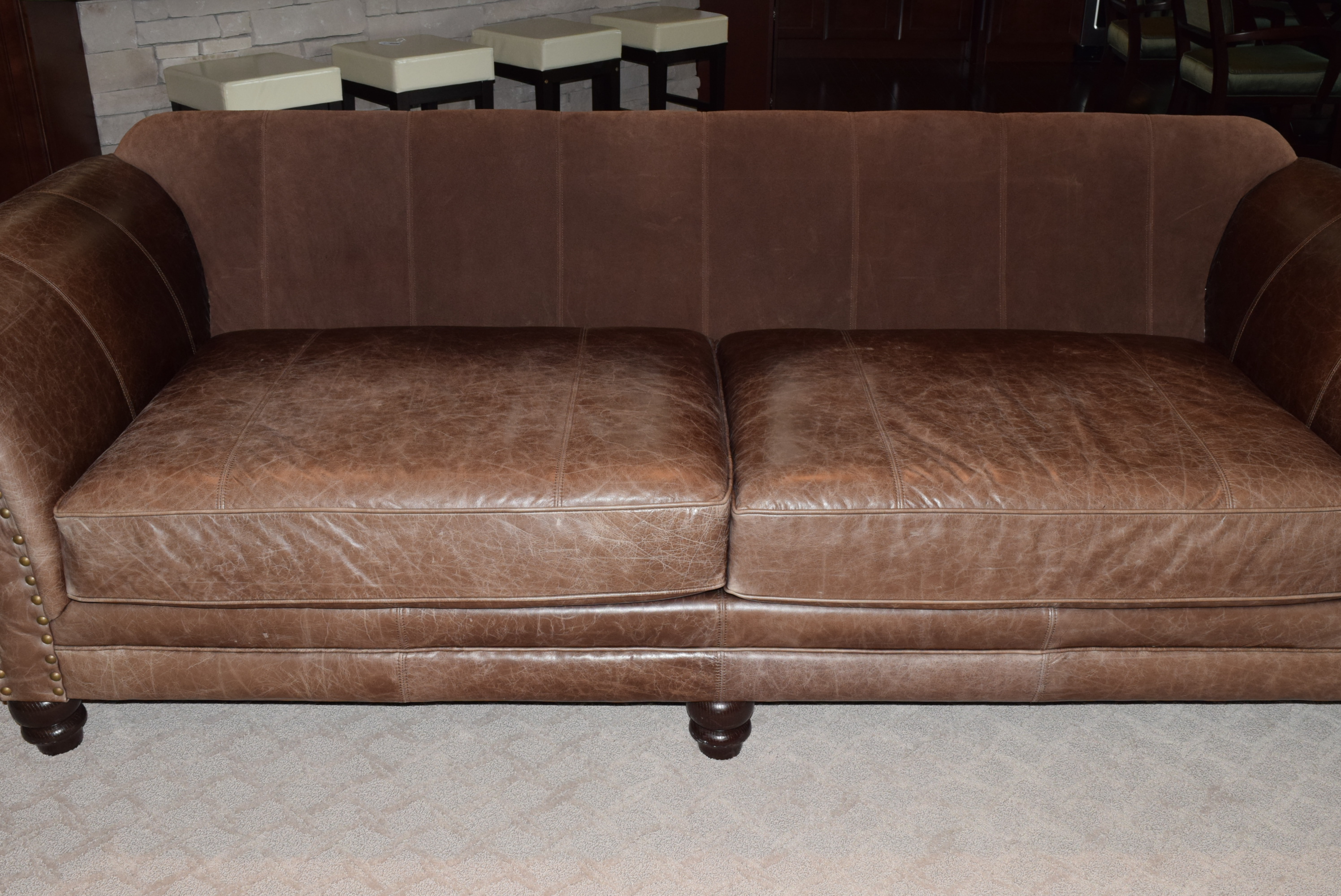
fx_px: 1342
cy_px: 448
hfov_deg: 53.1
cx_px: 670
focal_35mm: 36
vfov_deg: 36.9
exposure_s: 1/100
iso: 800
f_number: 10
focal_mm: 24
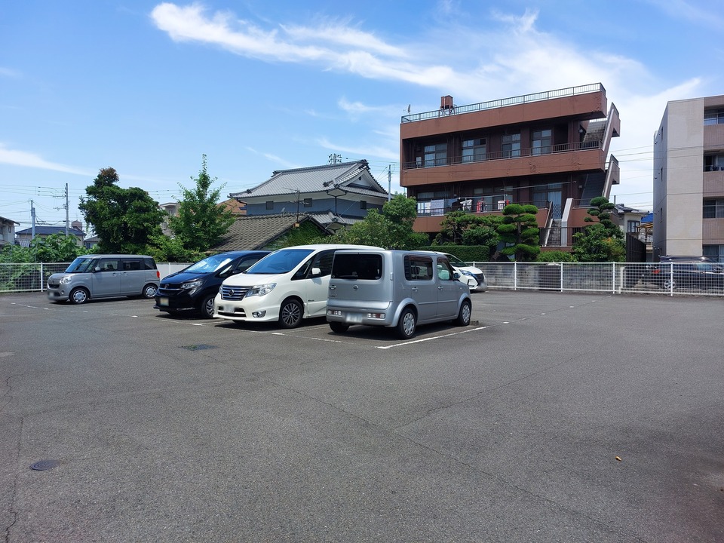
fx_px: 502
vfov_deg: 56.8
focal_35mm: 24
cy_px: 272
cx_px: 362
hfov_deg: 71.6
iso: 25
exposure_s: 1/609
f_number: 1.8
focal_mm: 5.23
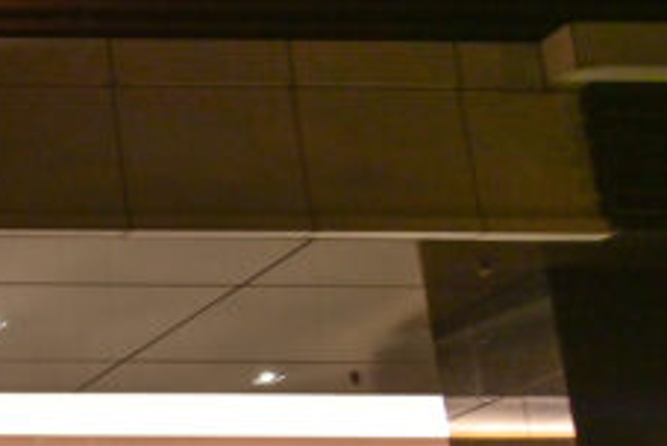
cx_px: -817
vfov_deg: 12.6
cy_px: 380
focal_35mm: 108
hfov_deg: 14.3
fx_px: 2004
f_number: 4
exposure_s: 1/25
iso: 640
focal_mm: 24
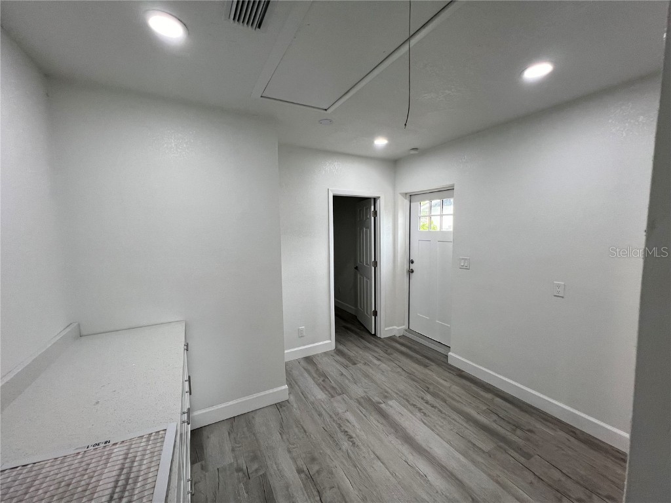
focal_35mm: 13
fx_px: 252
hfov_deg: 106.2
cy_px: 252
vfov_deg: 89.9
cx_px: 336
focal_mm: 1.57
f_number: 1.8
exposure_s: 1/120
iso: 100
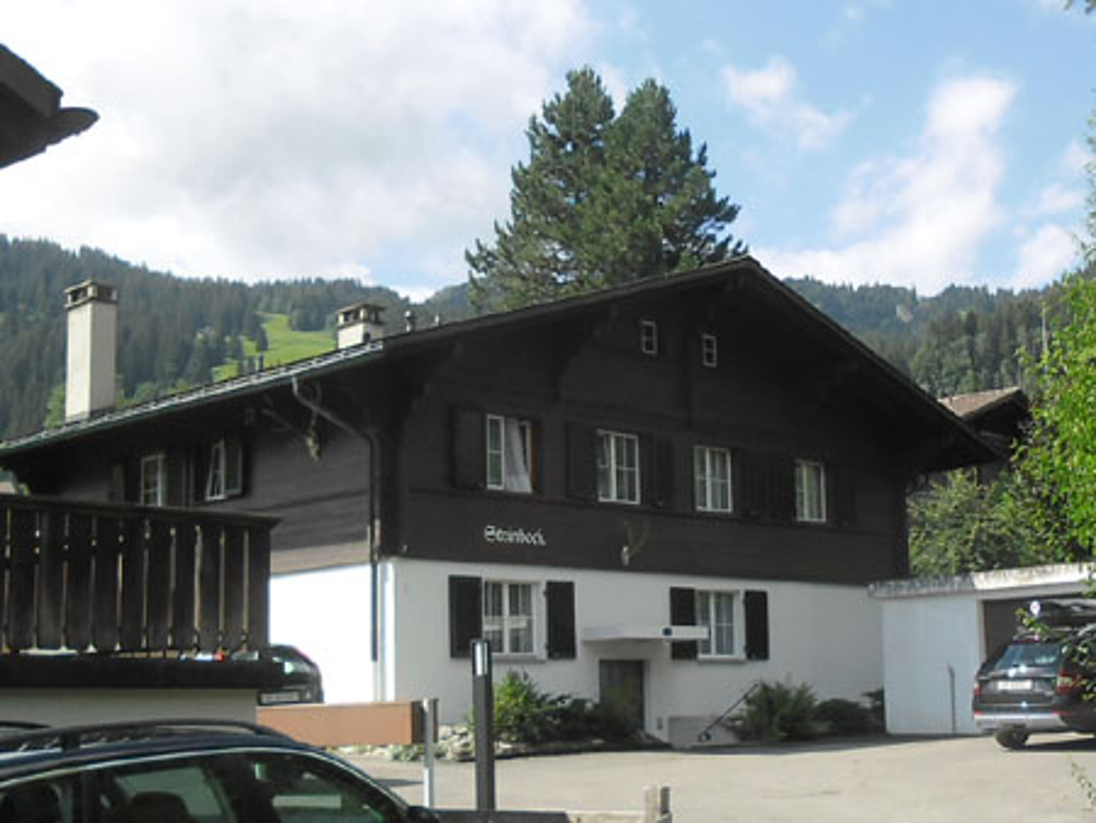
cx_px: 548
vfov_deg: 51.4
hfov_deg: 65.3
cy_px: 412
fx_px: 855
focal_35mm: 27
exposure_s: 1/490
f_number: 3.5
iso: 80
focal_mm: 4.9
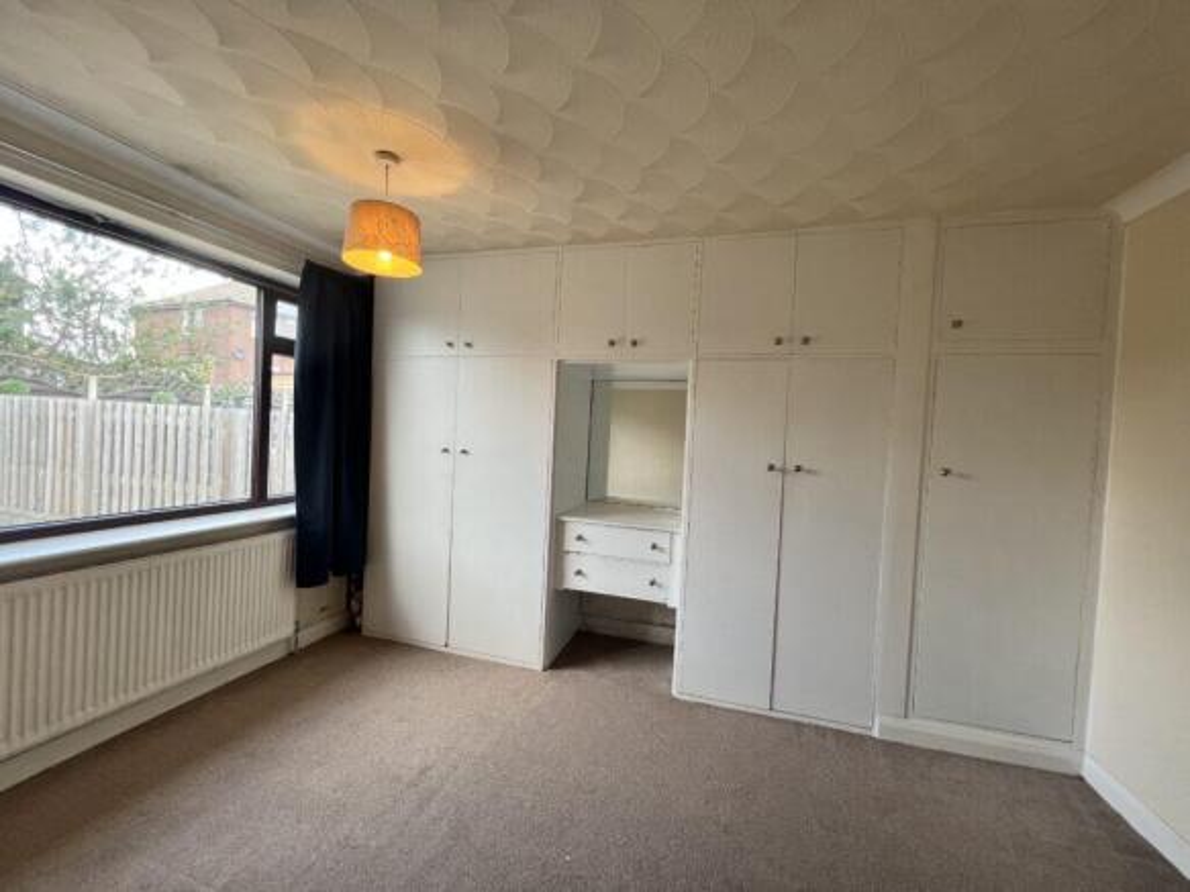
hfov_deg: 106.2
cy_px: 446
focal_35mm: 13
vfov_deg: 89.9
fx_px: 447
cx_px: 595
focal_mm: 1.57
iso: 50
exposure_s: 1/100
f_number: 1.8
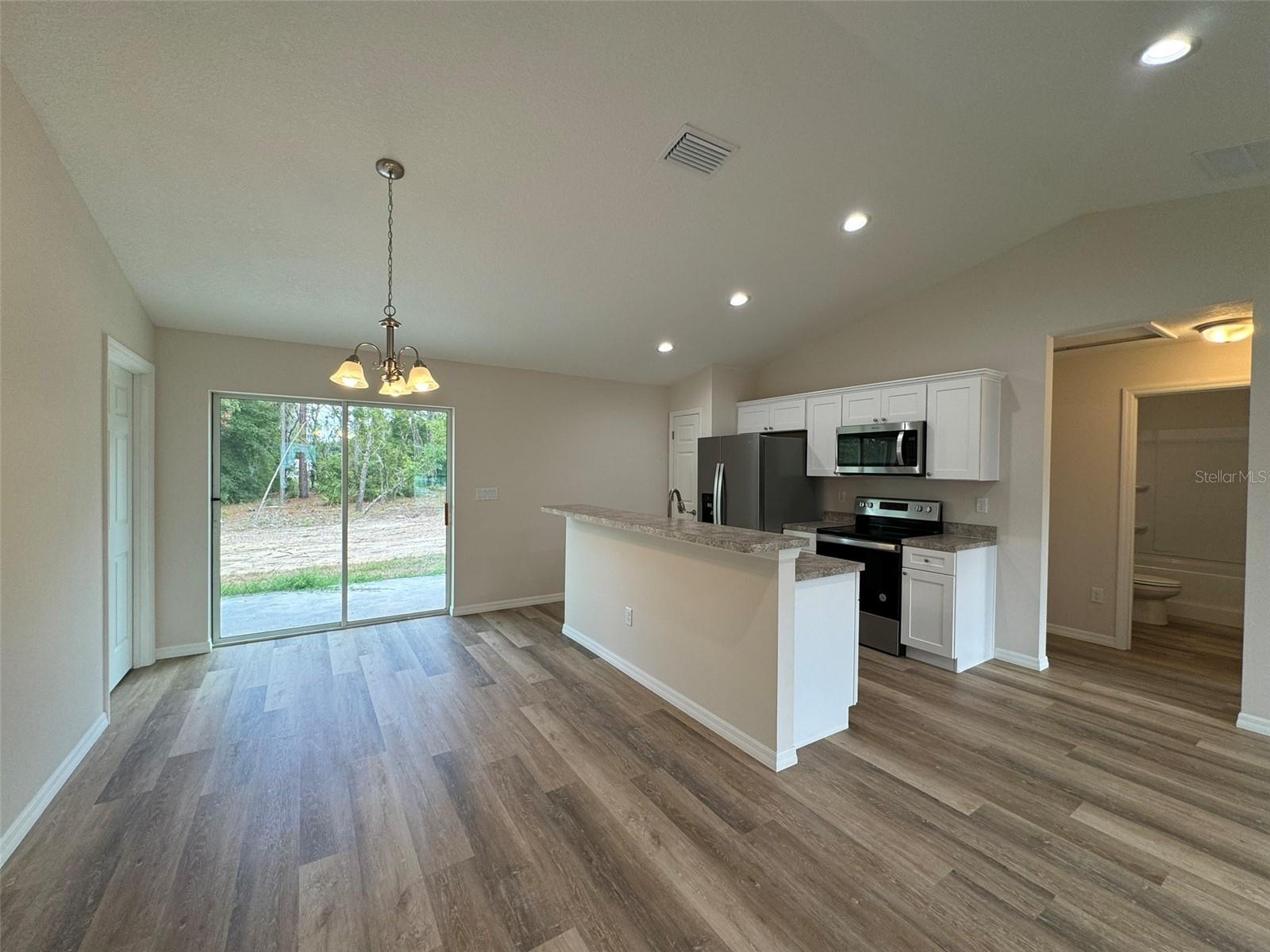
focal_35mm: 14
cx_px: 635
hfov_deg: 102.1
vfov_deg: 85.7
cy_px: 476
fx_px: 514
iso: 80
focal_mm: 2.22
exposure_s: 1/120
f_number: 2.2
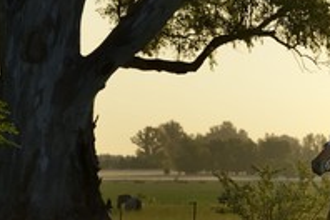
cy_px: 135
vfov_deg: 4.6
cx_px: 162
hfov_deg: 6.9
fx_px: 2722
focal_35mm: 297
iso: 400
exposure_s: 1/800
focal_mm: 140
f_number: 8
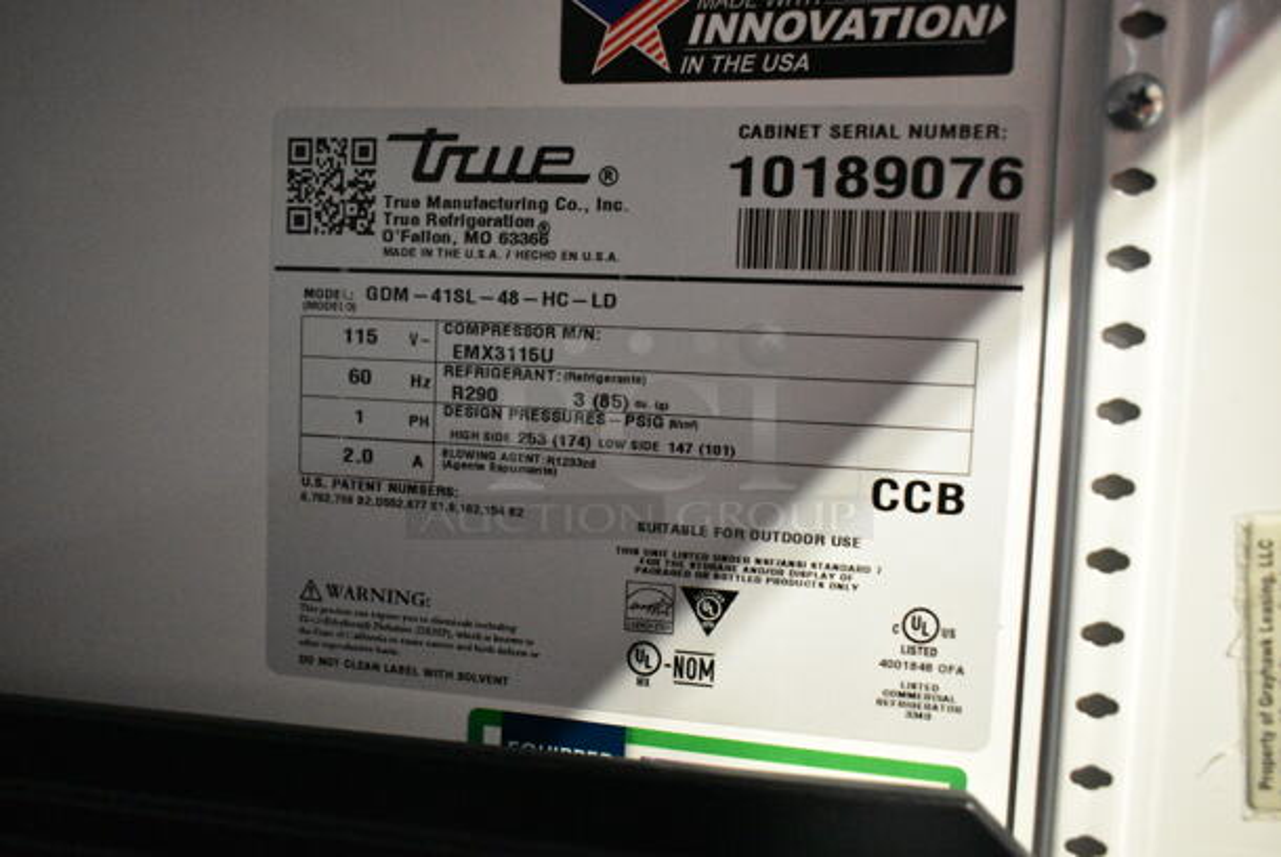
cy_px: 428
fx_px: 1068
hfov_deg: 61.9
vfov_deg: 43.7
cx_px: 640
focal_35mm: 30
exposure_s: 1/60
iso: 6400
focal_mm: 20
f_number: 4
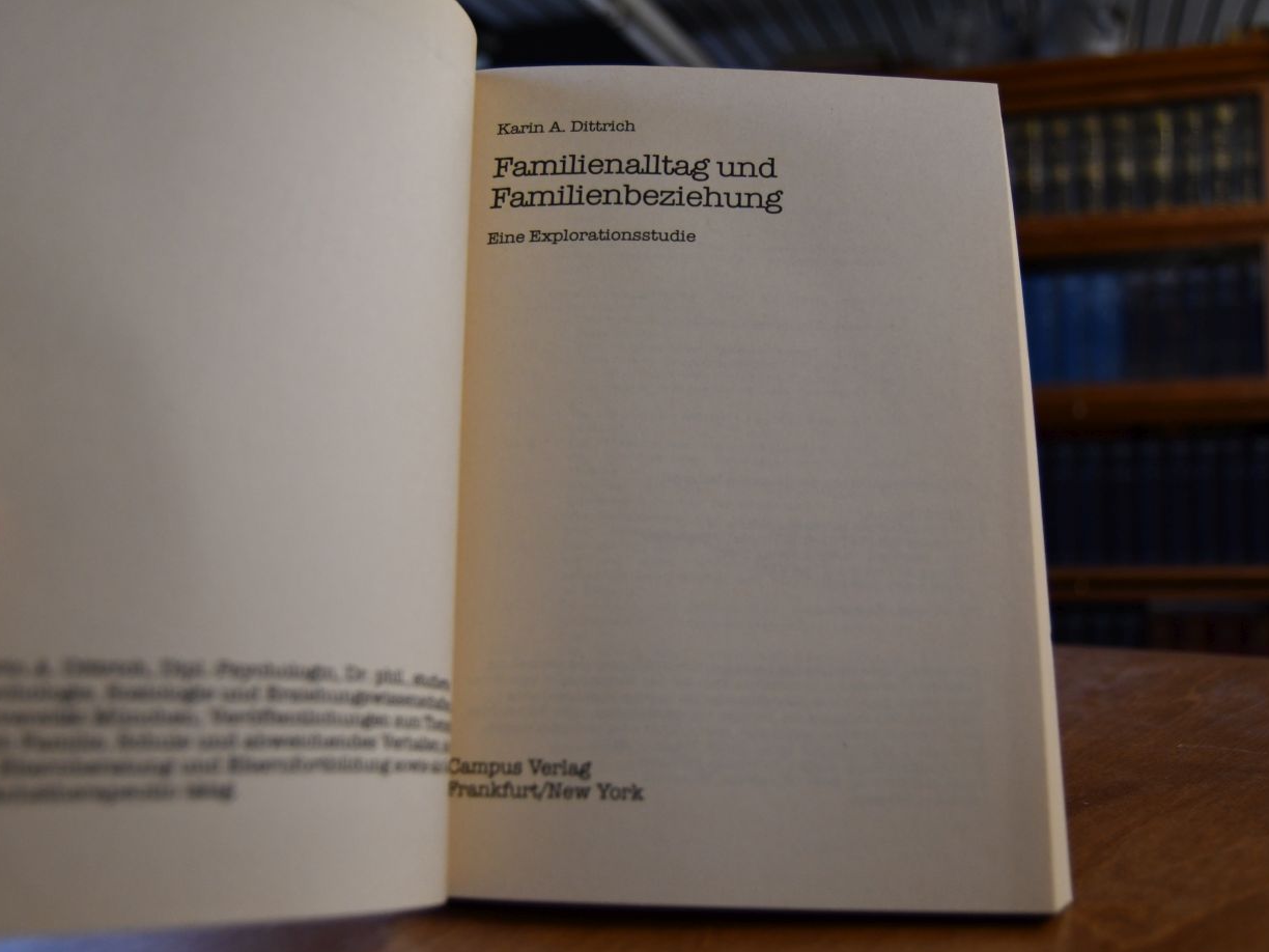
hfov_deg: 55.3
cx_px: 697
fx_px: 1210
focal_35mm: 33
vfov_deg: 42.9
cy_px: 483
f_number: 3.5
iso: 800
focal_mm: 20
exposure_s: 1/250
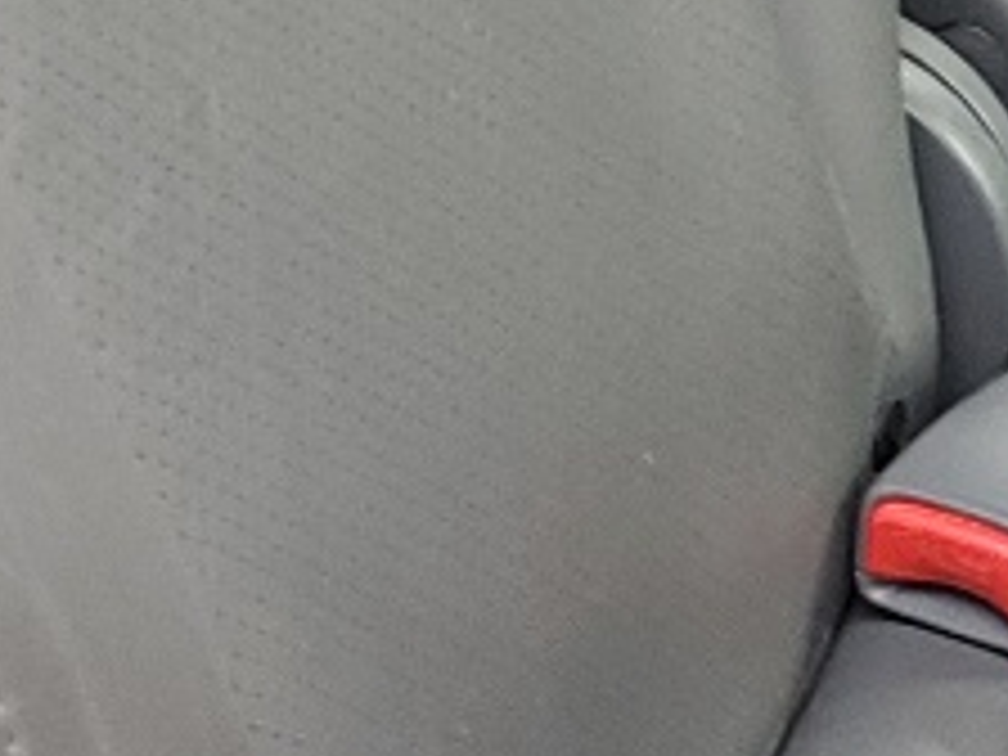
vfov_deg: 7.7
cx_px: 1498
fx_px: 5416
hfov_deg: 10.3
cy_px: -580
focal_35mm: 186
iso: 75
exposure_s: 1/120
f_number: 1.5
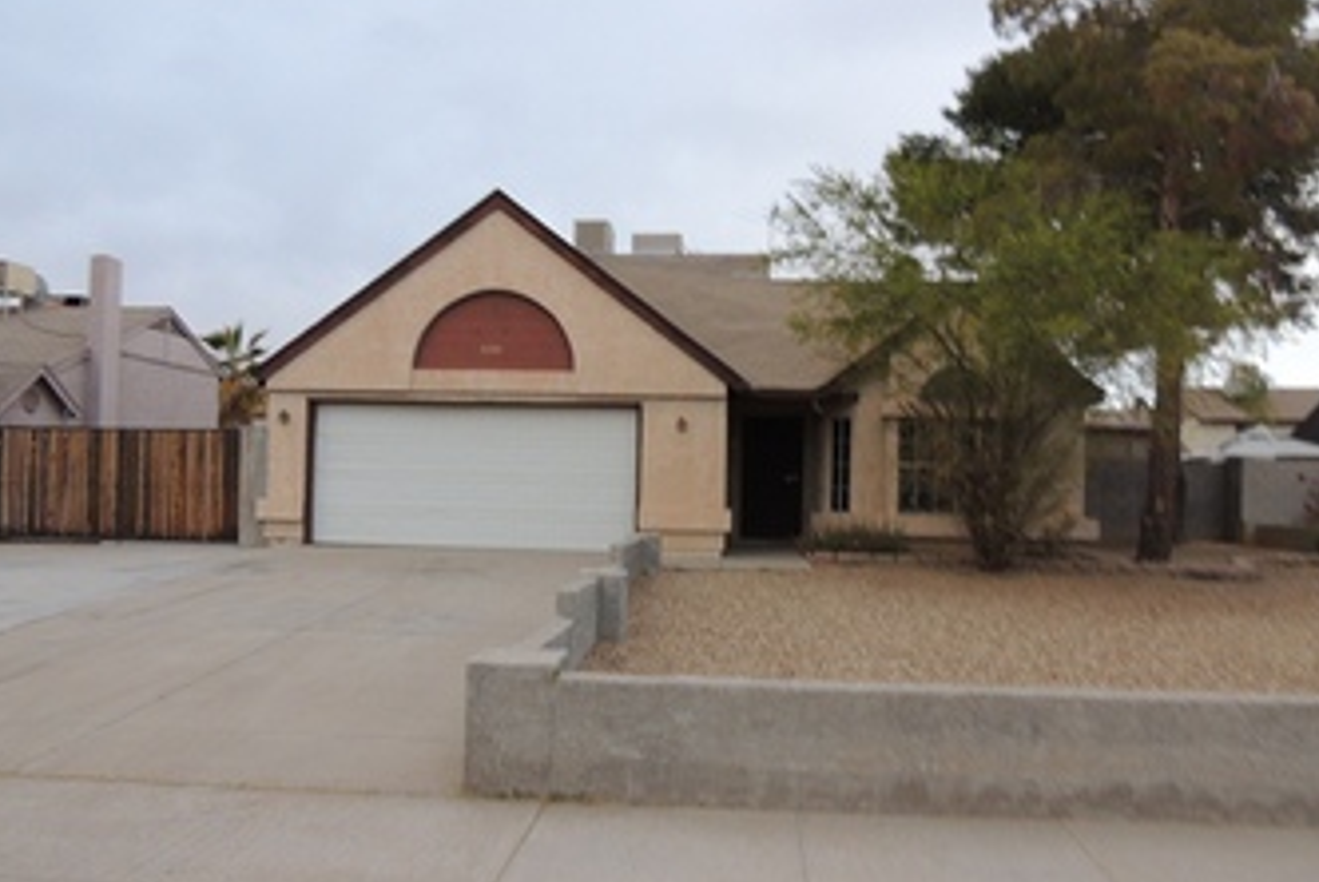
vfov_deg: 49.6
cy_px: 461
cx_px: 656
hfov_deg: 69.3
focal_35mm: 26
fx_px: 953
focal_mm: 4.3
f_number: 3
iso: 280
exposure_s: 1/30
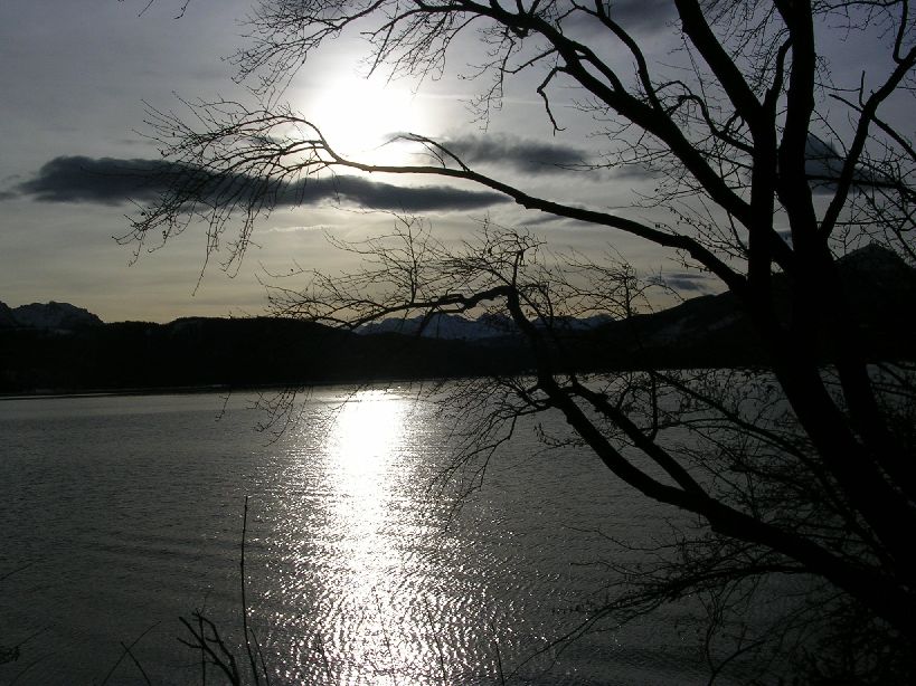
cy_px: 343
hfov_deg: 49.0
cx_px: 458
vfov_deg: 37.7
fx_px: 1005
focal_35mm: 38
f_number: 5.6
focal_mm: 5.8
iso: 50
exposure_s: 1/2618
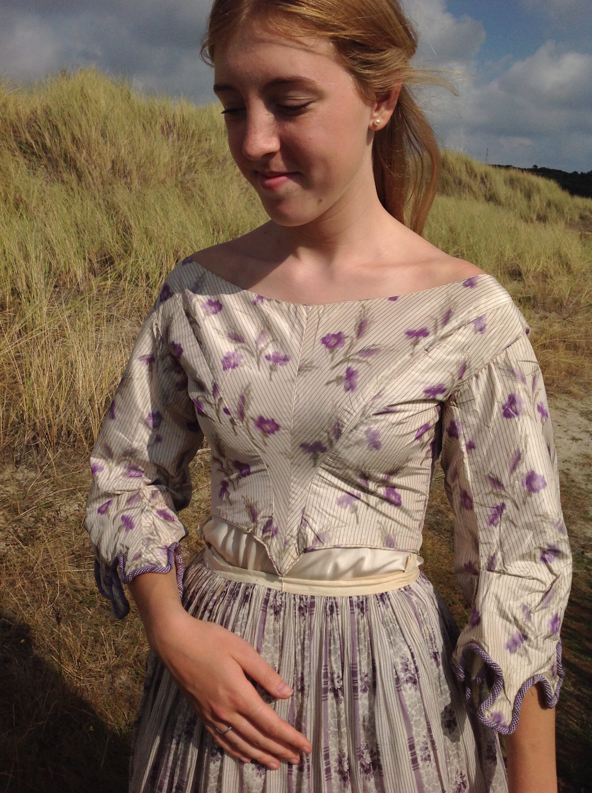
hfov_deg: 40.6
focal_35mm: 35
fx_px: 800
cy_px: 396
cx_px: 296
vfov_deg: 52.7
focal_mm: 4.28
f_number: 2.4
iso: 64
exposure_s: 1/7576
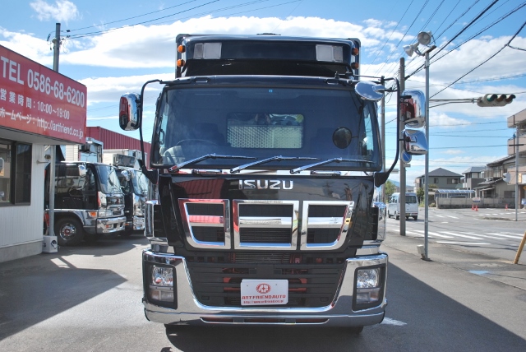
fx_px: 570
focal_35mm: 39
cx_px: 263
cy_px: 176
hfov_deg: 49.5
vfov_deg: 34.3
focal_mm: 26
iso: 100
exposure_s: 1/1000
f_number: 4.2
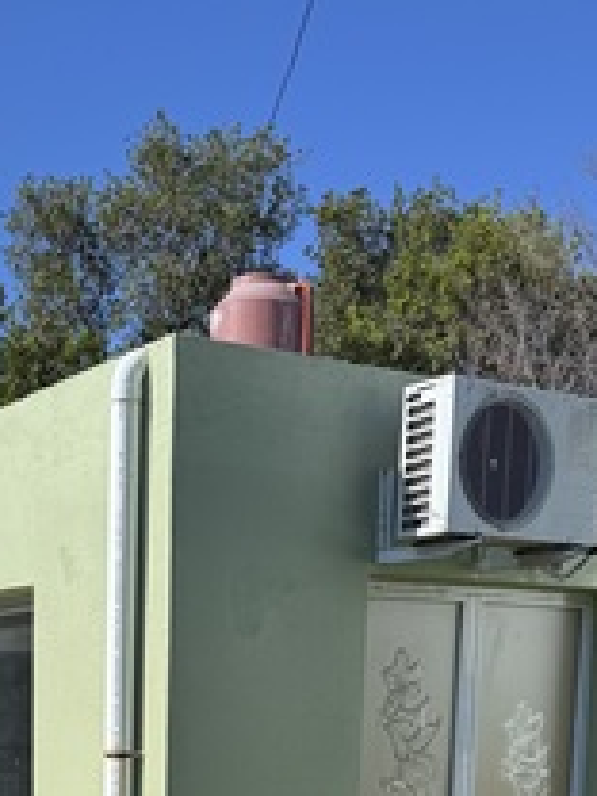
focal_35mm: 57
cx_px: 33
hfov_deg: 24.7
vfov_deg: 30.3
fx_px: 1311
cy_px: 871
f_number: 1.78
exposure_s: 1/4950
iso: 80
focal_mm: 6.76
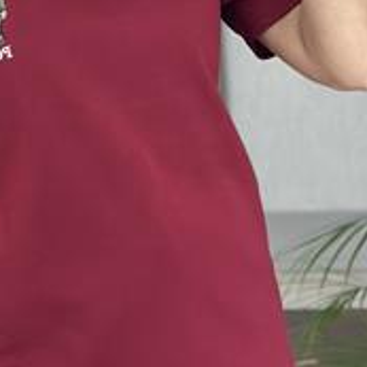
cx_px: 95
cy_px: 23
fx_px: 1487
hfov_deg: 14.0
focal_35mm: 124
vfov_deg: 13.9
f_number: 1.78
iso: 320
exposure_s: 1/60
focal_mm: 6.86
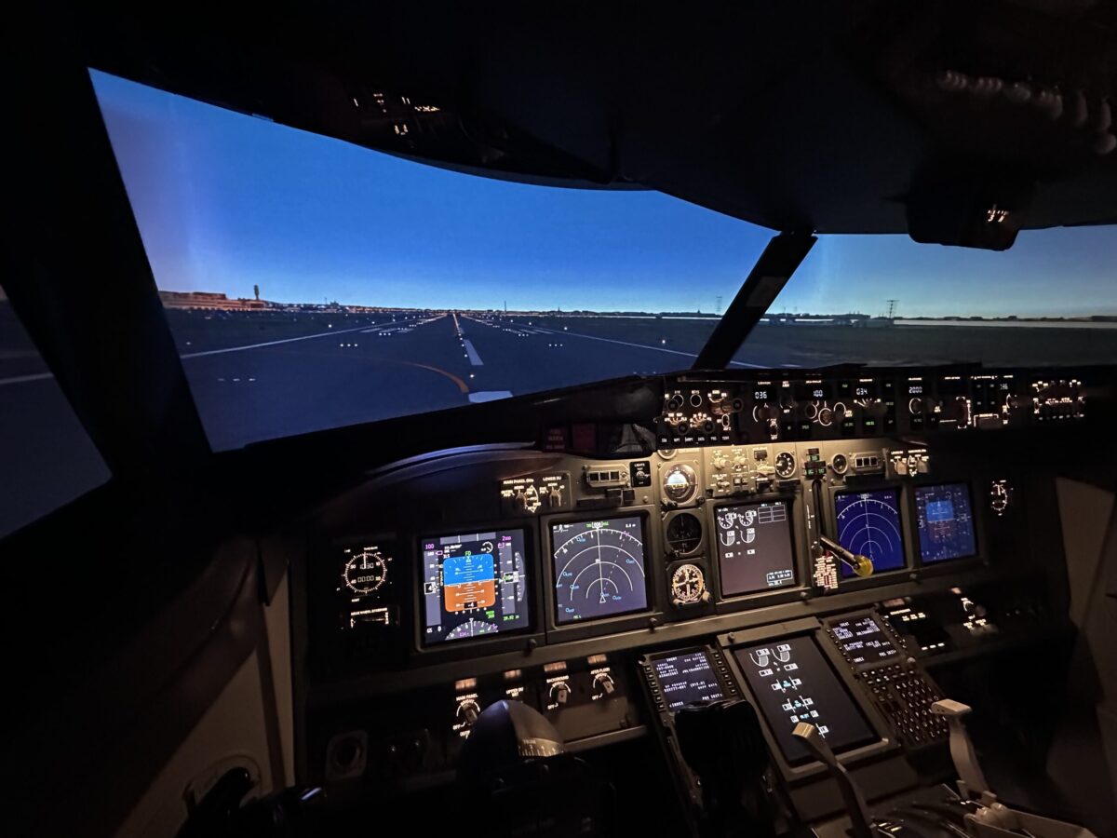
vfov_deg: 85.7
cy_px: 419
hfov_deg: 102.1
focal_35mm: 14
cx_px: 558
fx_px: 452
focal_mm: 2.22
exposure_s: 1/36
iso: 1250
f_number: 2.2
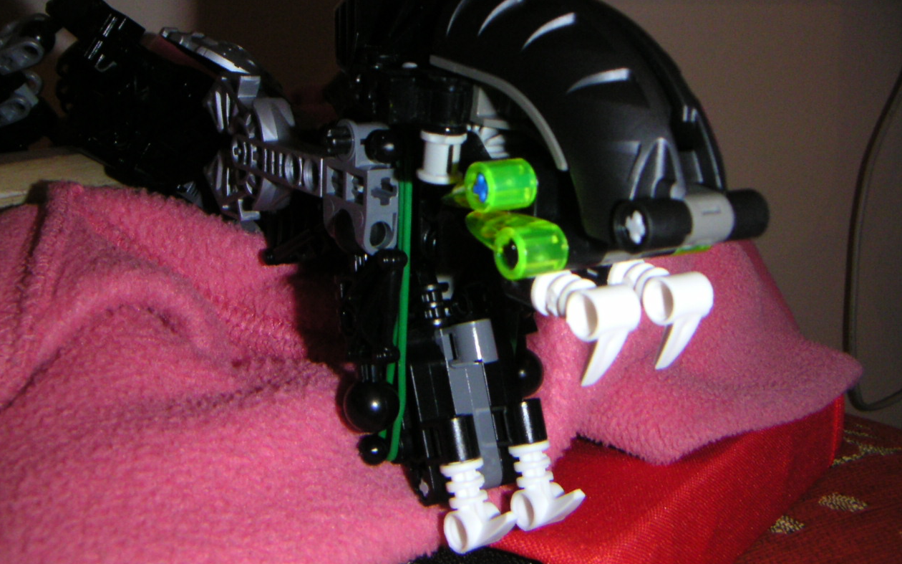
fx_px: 1032
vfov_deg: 30.5
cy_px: 280
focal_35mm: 42
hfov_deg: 47.2
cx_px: 450
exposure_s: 1/45
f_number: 6.7
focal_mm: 5.1
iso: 200
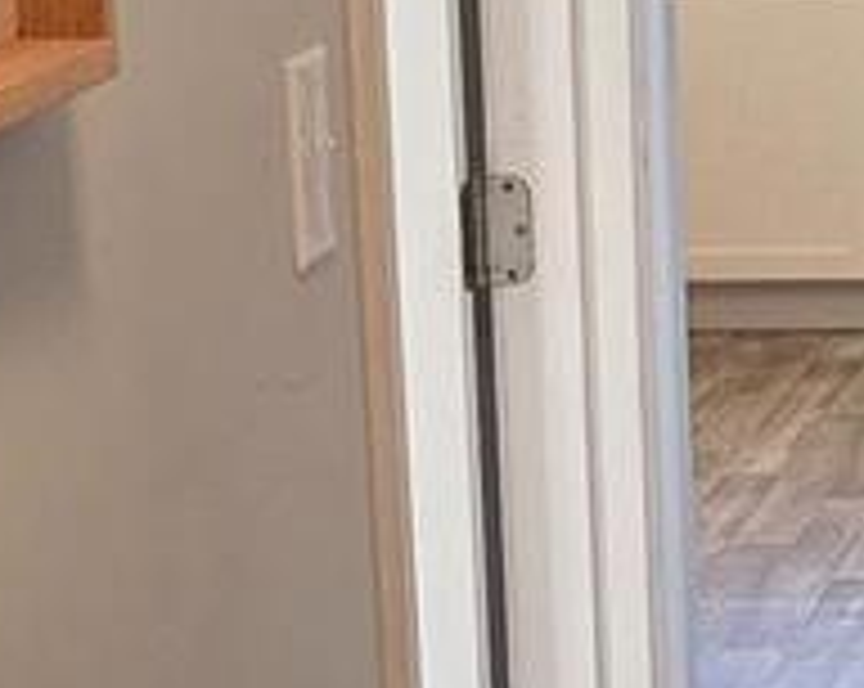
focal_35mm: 180
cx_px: 508
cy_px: 589
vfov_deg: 8.5
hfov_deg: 10.7
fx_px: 4596
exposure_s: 1/120
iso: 250
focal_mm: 5.4
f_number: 1.8
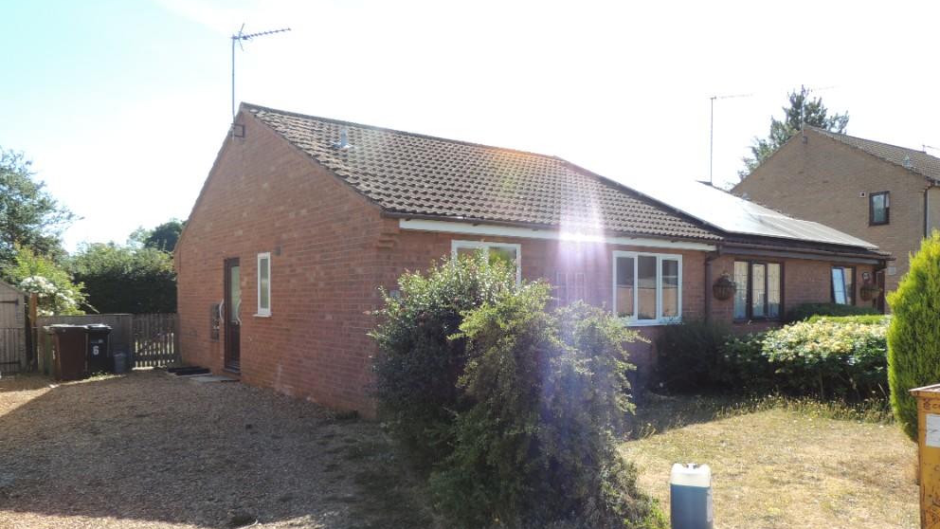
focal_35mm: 27
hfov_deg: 69.9
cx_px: 470
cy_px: 312
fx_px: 673
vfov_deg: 42.7
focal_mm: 4.3
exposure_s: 1/500
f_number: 3
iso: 100
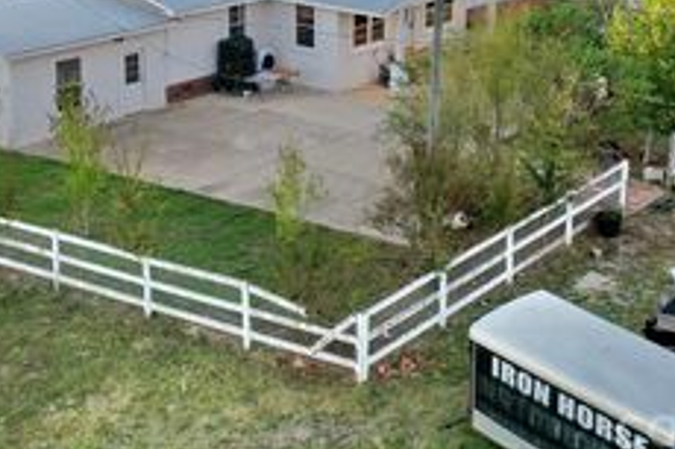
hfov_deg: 32.8
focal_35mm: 61
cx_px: 288
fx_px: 1143
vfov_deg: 21.5
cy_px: 4
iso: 120
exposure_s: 1/30
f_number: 2.8
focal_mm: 10.26
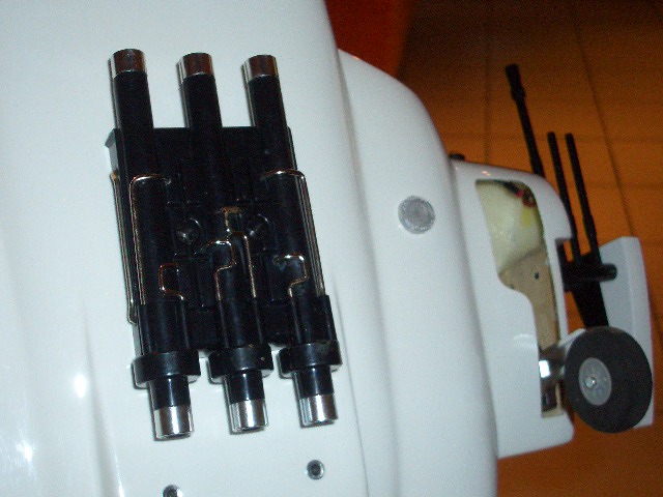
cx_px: 332
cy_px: 248
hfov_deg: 18.7
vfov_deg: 14.1
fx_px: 2011
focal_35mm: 105
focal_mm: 17.4
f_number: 4.8
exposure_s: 1/60
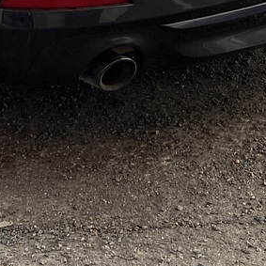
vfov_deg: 13.0
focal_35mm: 126
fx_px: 1095
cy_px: -152
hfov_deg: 13.7
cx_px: 12
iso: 20
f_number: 1.8
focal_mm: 3.99
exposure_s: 1/100
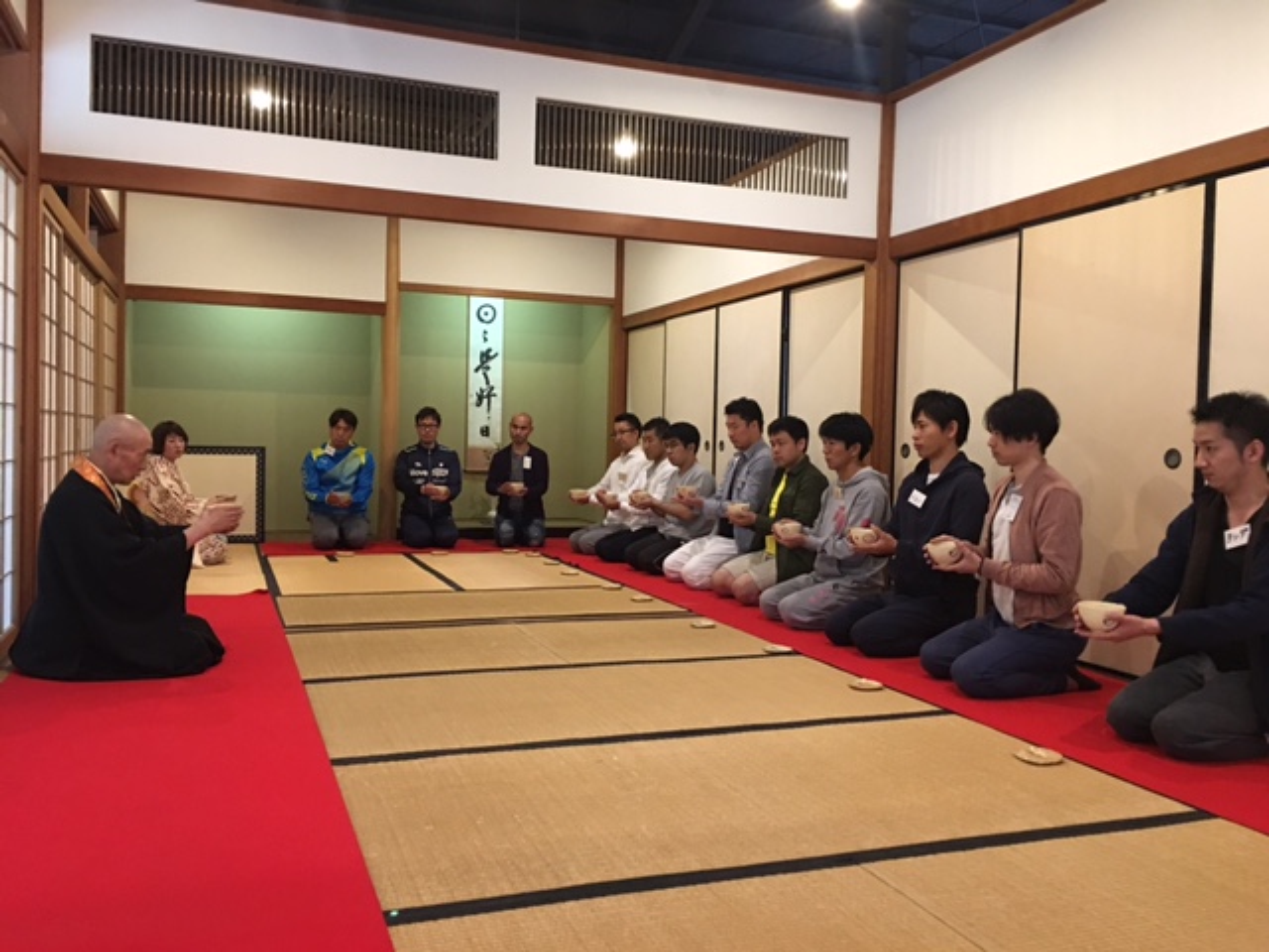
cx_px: 634
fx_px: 1063
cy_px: 476
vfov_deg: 48.2
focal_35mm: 29
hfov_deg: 61.7
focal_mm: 4.15
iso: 100
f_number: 2.2
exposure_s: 1/15
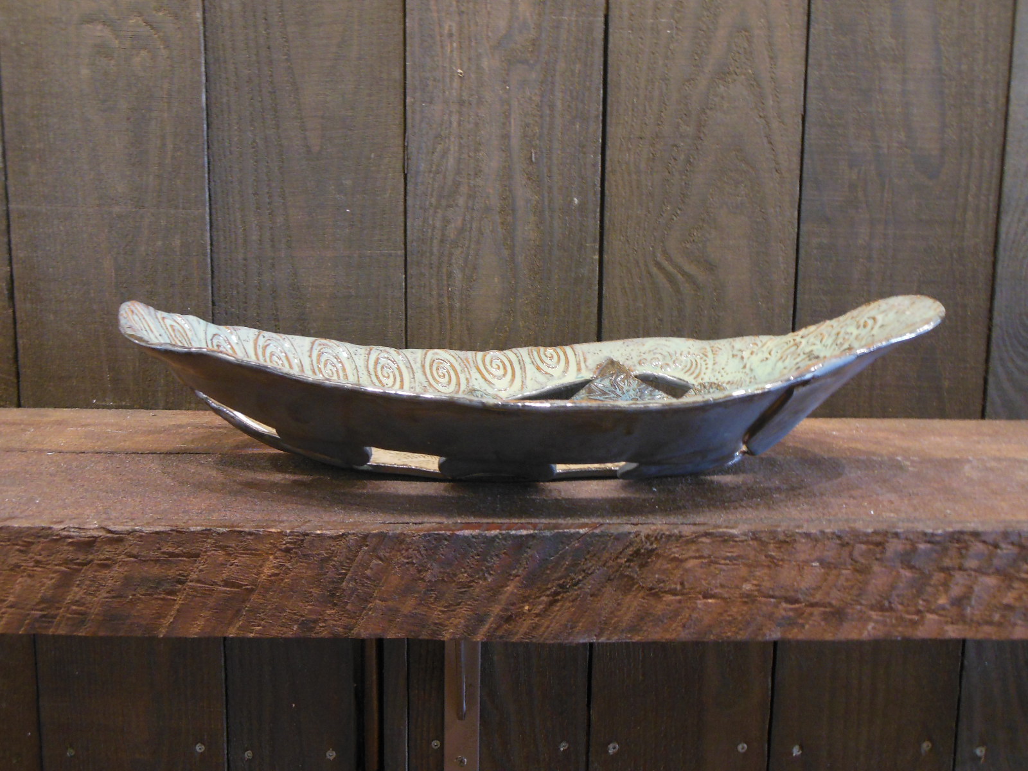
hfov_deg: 55.4
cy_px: 386
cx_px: 514
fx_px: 980
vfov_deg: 42.9
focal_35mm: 33
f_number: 3.5
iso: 400
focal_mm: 6
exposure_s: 1/6
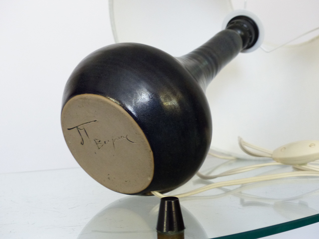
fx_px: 369
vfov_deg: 36.0
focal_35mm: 40
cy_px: 120
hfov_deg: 46.8
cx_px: 160
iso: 400
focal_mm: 7.1
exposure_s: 1/6
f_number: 2.8
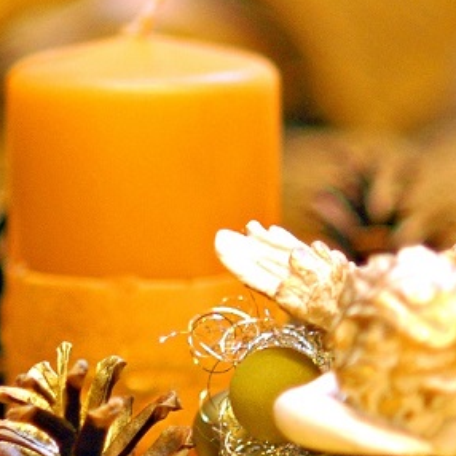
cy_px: 336
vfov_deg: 5.5
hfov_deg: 5.5
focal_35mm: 319
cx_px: 173
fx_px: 4758
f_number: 1.8
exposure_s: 1/60
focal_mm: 85
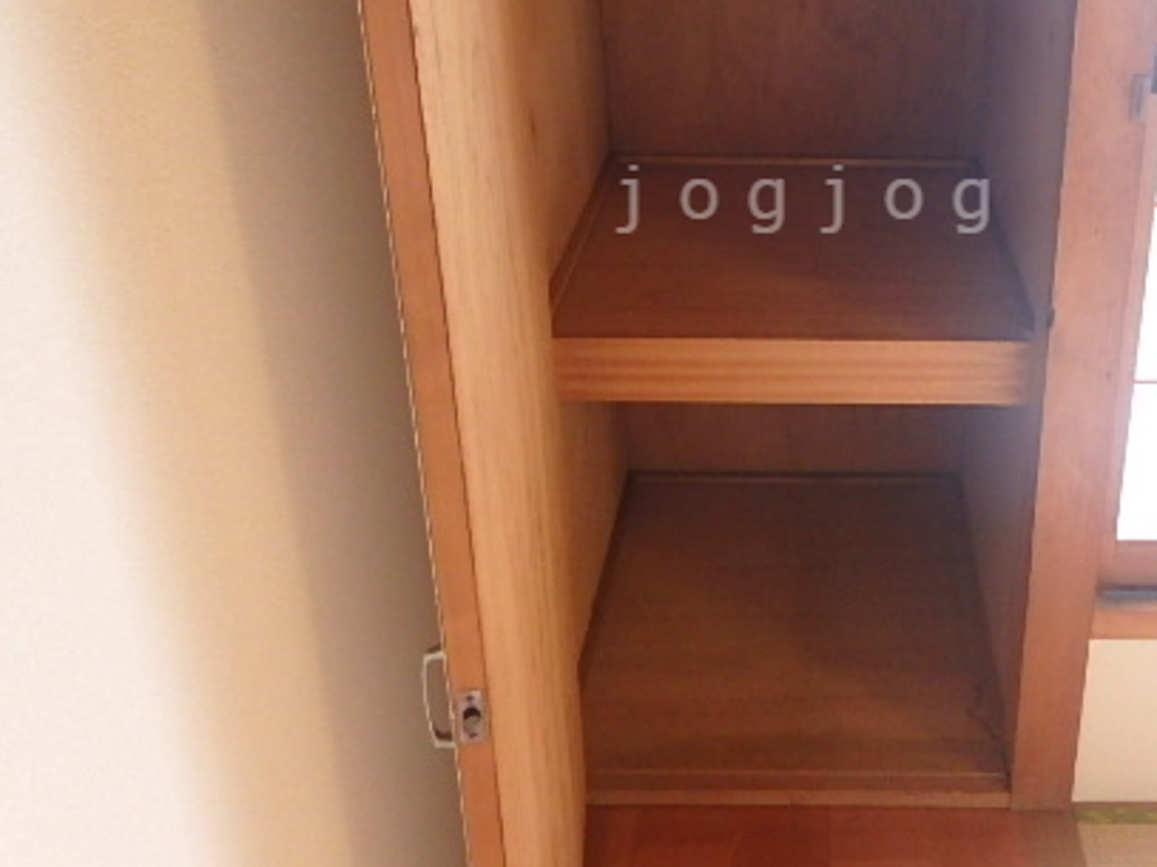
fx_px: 1103
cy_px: 199
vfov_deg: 41.4
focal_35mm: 33
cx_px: 810
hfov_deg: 53.8
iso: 500
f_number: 3.5
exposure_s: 1/30
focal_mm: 3.7
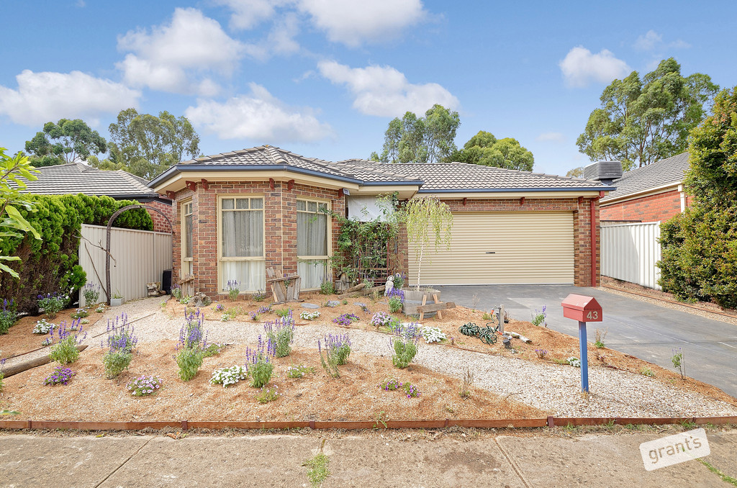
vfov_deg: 77.1
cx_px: 368
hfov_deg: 100.5
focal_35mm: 15
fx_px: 306
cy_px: 244
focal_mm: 10
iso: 100
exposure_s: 1/125
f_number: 8
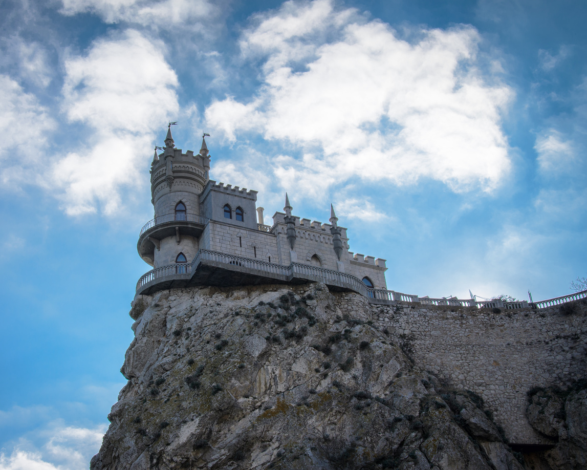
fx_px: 834
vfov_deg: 31.5
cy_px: 235
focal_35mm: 48
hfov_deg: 38.6
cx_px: 231
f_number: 10
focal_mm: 28
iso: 100
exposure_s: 1/250
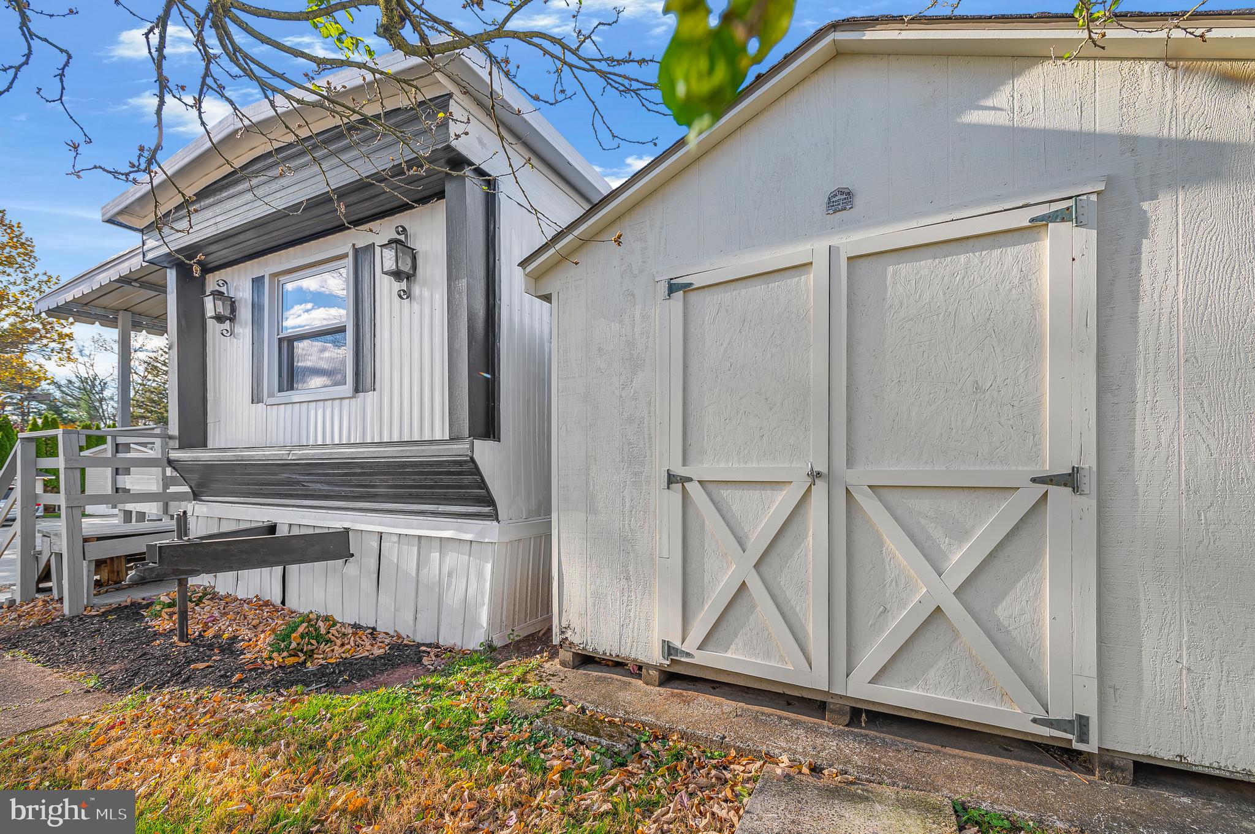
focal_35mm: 14
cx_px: 628
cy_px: 417
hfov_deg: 104.3
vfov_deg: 81.1
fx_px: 488
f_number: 5.6
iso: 110
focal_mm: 14
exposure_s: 1/250
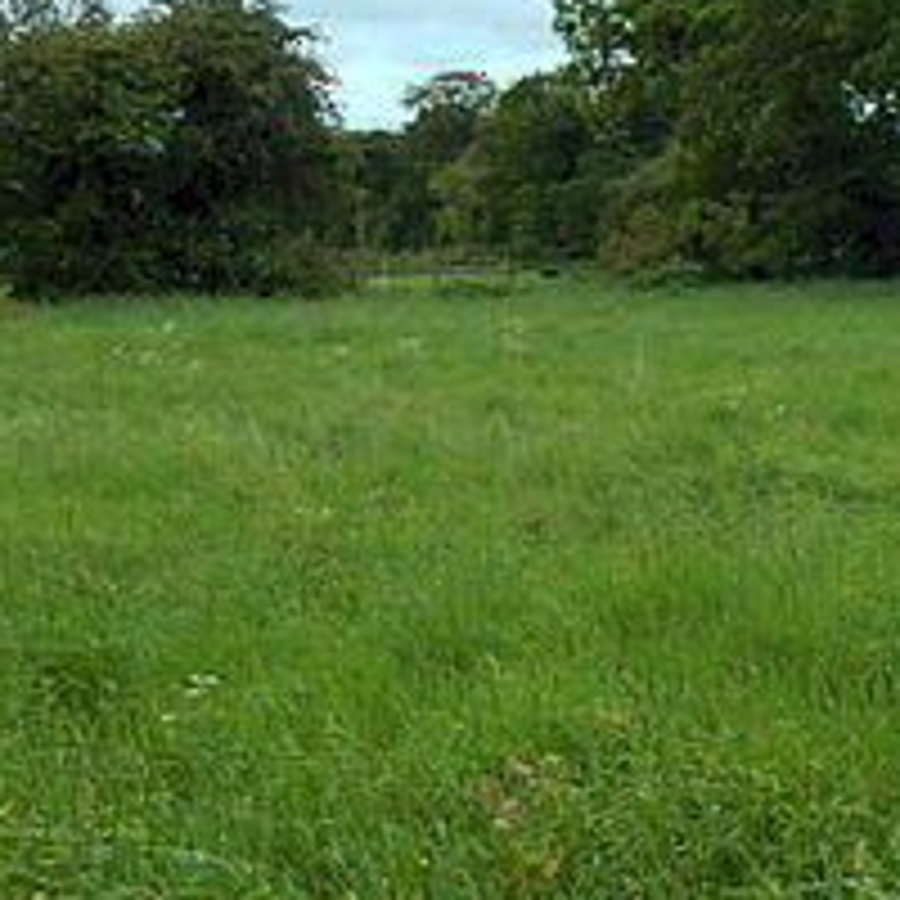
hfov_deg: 23.8
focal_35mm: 68
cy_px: 326
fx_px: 2000
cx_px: 981
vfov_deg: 25.3
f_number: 3
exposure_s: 1/1000
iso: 125
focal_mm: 4
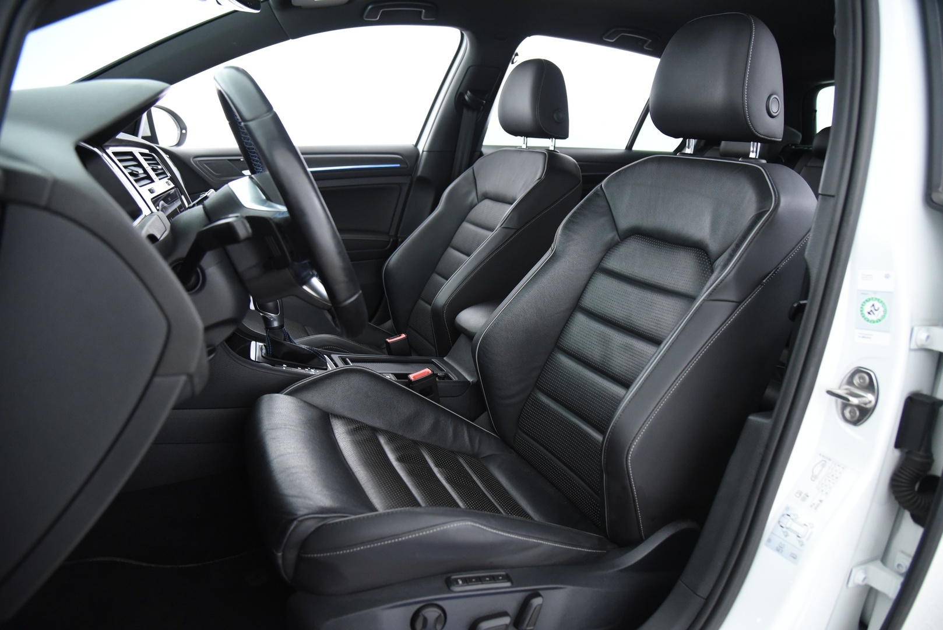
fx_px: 629
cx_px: 472
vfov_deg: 53.2
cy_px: 315
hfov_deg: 73.7
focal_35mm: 24
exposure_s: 1/25
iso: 4000
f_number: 4
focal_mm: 24
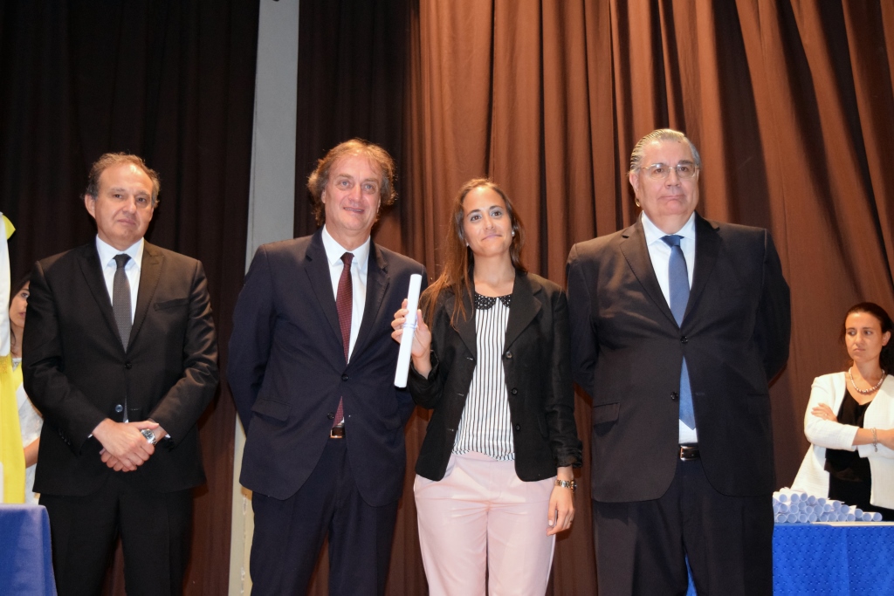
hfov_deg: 38.9
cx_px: 447
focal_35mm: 51
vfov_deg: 26.5
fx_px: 1267
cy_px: 298
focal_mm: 34
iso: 3200
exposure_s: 1/60
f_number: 4.5
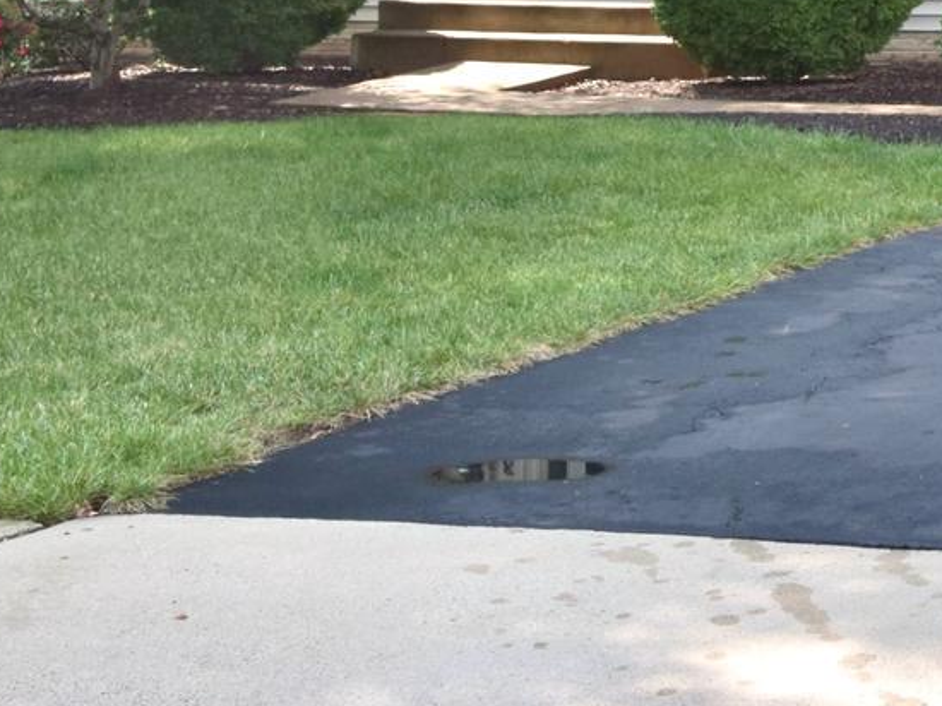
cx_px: 1207
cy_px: -441
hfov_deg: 16.5
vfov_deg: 12.3
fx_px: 3068
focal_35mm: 113
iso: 250
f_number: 9
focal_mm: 21
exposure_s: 1/320
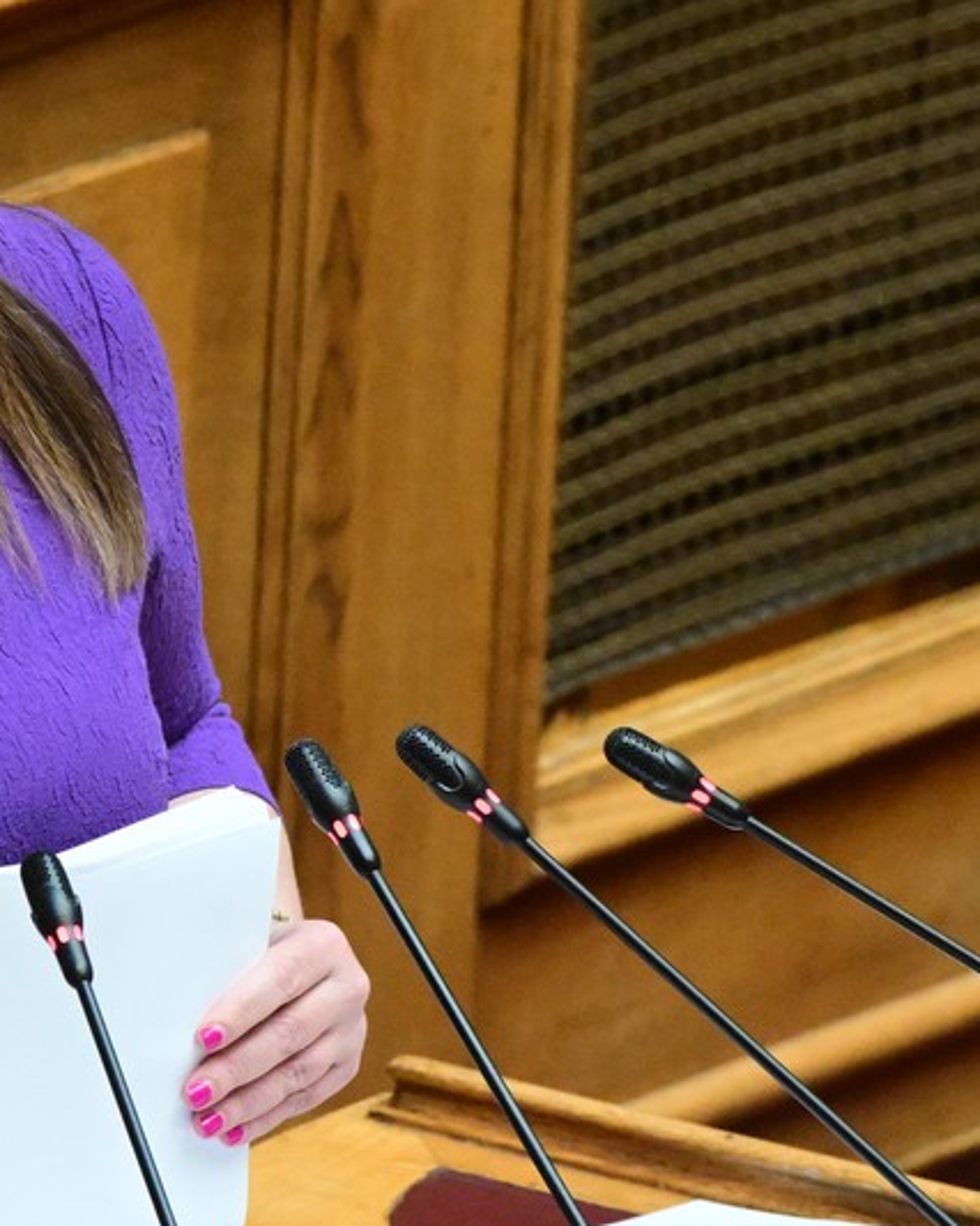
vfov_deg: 2.0
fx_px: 34499
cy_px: 506
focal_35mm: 951
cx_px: -248
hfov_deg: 1.6
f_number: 5
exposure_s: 1/400
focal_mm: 300
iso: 8000
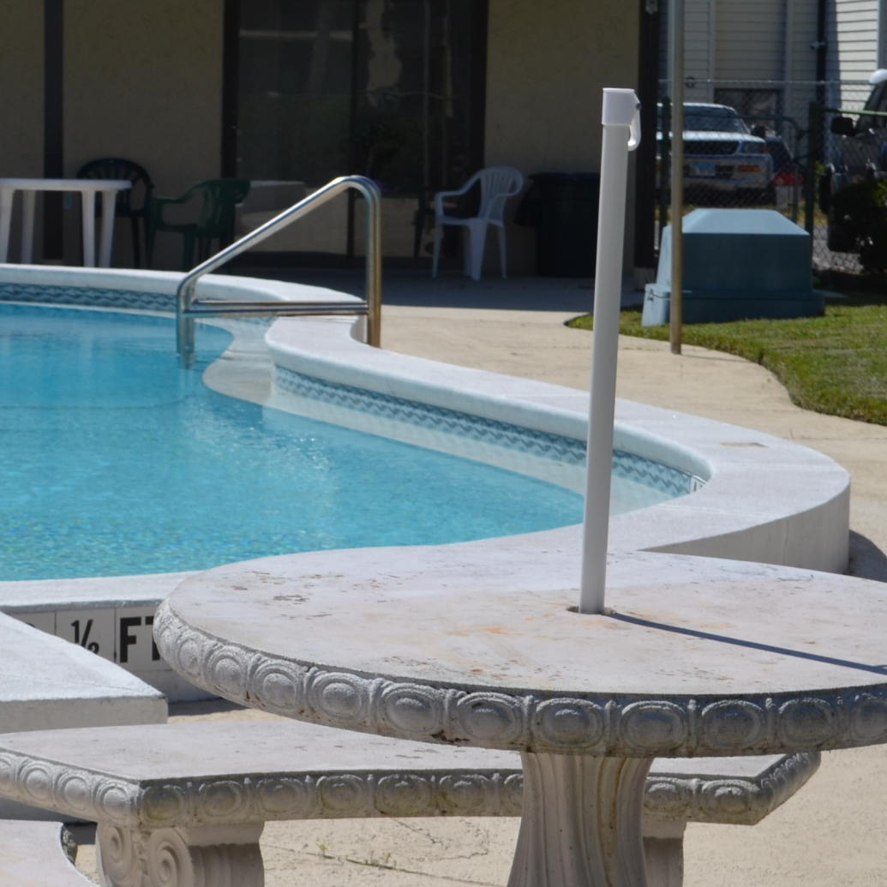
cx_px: 141
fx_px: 3856
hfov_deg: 13.0
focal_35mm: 133
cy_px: 685
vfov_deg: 13.1
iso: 100
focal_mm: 36
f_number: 10
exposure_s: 1/400
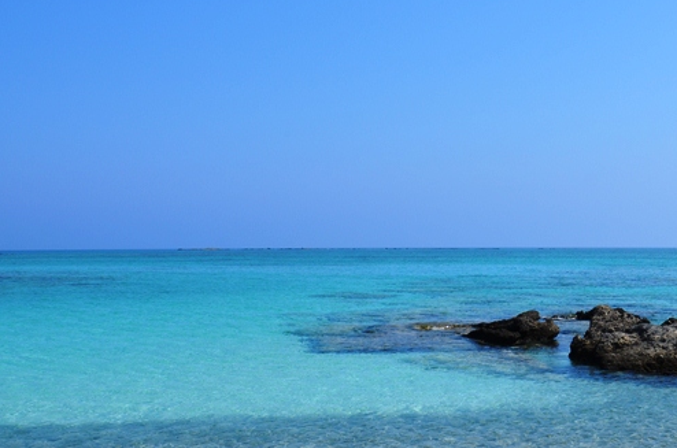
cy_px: 318
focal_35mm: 56
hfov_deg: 34.5
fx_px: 1051
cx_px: 556
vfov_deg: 23.9
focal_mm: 18
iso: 100
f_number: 9
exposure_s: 1/320
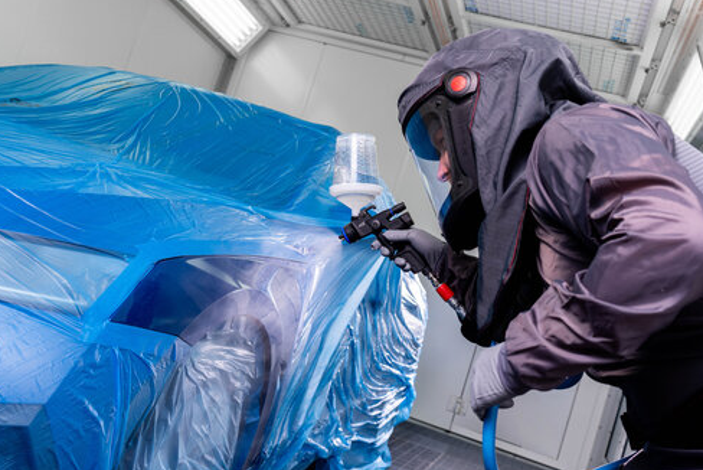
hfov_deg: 47.4
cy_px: 232
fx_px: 801
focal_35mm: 41
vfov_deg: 32.7
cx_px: 353
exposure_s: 1/100
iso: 200
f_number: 6.3
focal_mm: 40
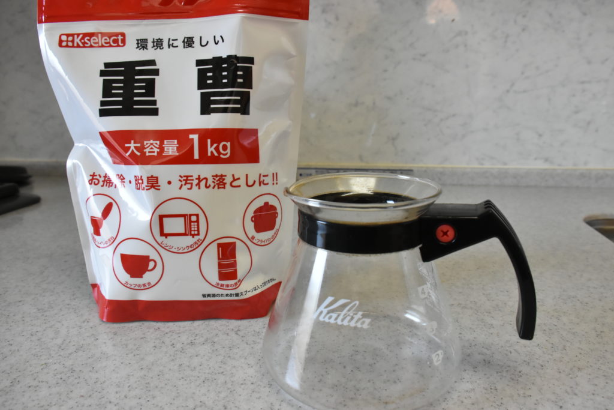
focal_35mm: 27
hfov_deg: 67.4
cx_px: 307
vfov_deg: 47.9
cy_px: 205
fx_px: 461
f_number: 7.1
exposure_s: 1/200
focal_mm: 18
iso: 2500
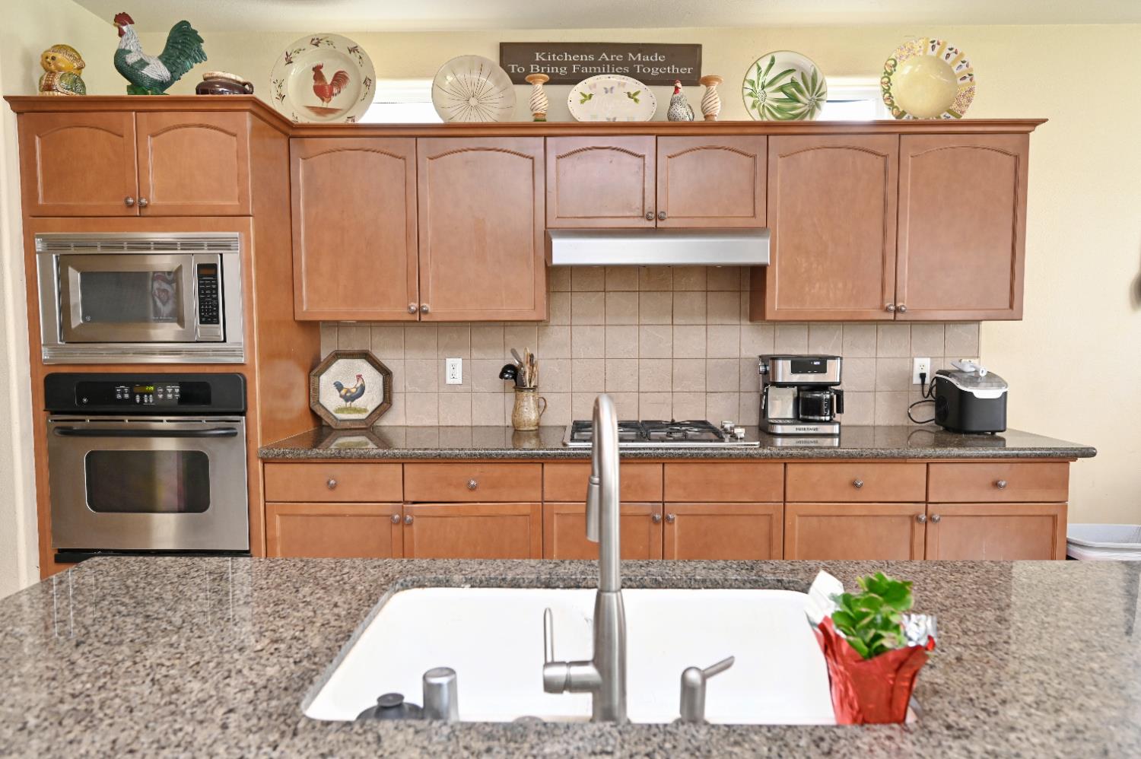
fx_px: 681
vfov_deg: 58.3
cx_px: 570
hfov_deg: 79.9
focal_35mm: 22
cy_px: 380
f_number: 4
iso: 1000
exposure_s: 1/60
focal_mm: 21.5
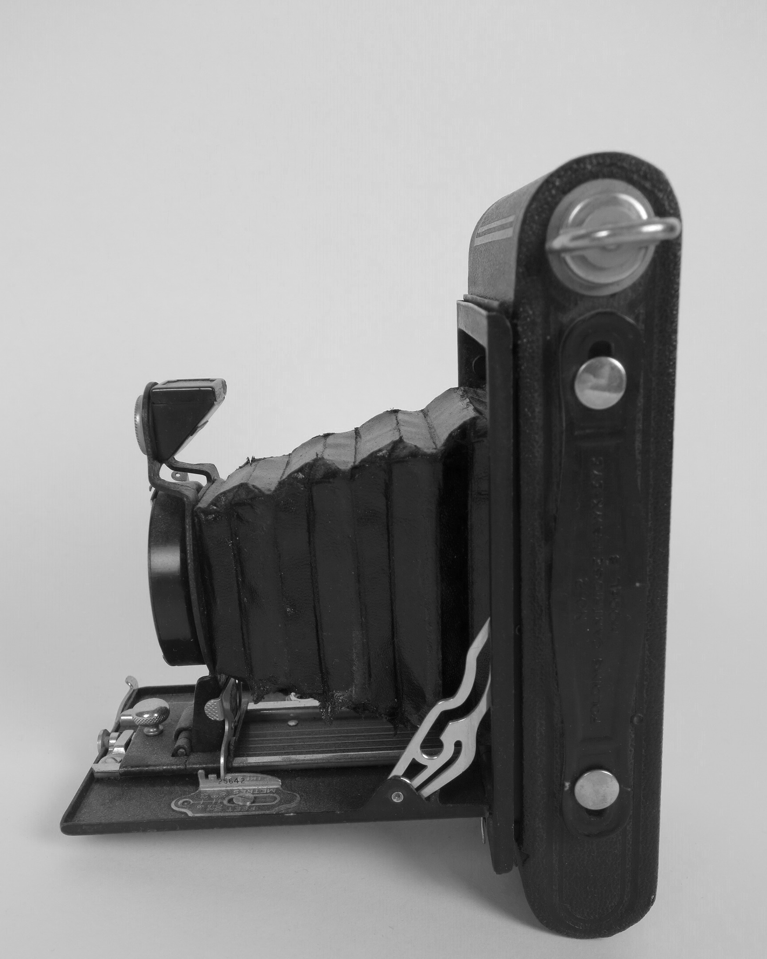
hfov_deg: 44.5
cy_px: 573
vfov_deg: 53.9
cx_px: 378
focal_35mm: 33
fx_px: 936
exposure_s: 1/100
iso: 125
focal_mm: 10.4
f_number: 5
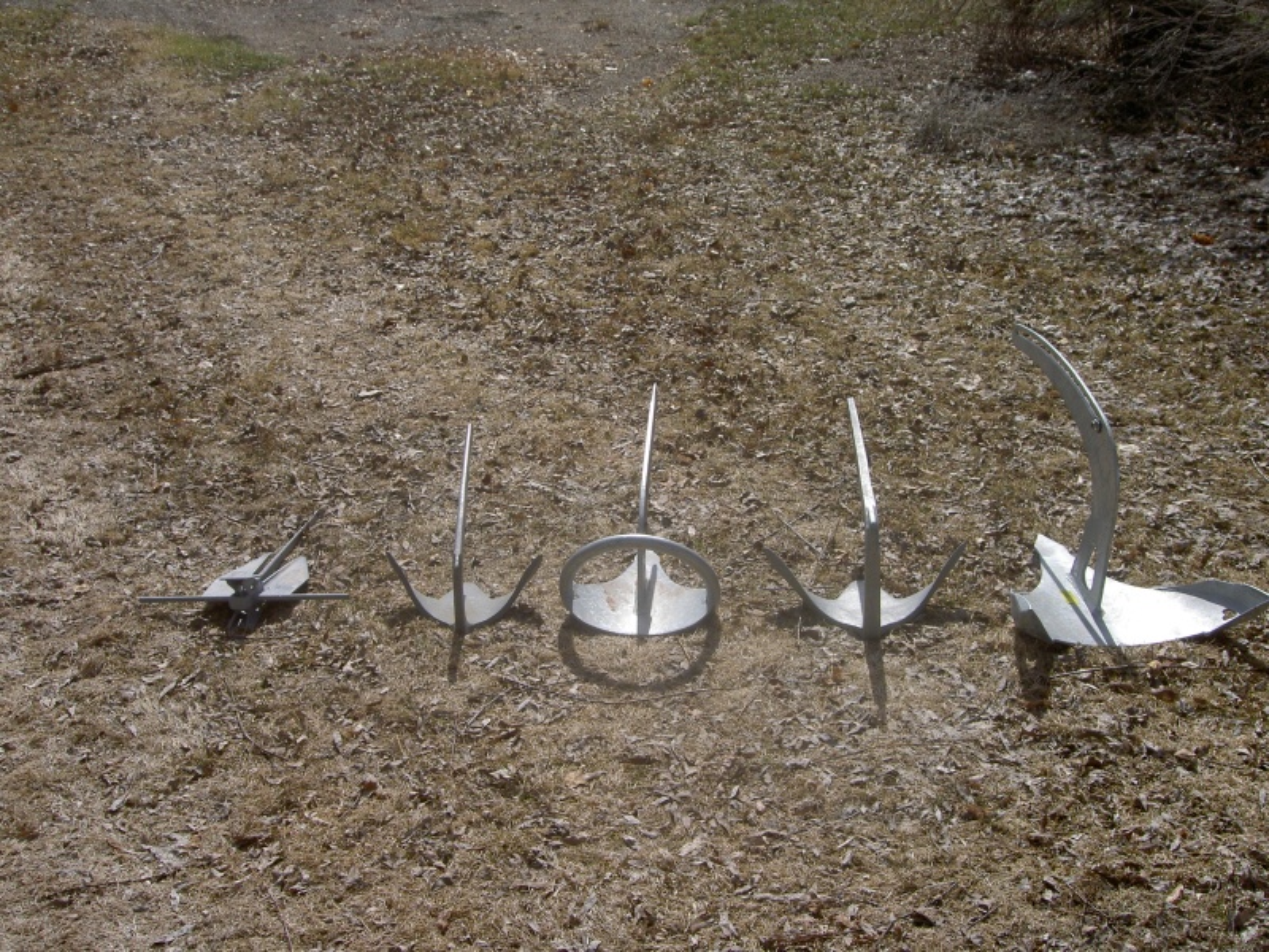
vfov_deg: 32.9
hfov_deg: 42.9
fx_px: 1613
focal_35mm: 44
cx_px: 634
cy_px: 476
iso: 50
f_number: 4.9
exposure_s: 1/640
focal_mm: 9
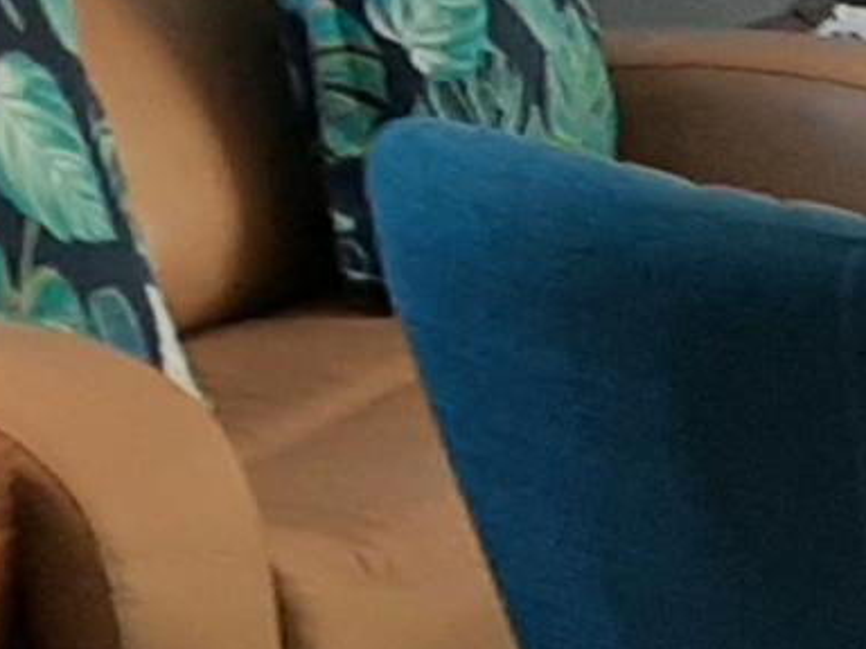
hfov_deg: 9.1
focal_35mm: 203
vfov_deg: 7.3
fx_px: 5079
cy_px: 633
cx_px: 1836
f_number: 1.7
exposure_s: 1/60
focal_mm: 3.93
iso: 100
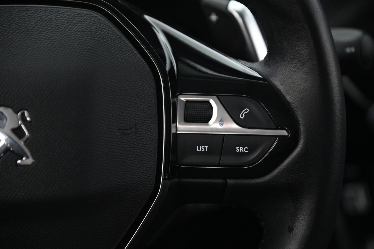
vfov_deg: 11.4
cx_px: 187
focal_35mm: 120
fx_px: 1246
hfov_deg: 17.1
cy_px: 124
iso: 2000
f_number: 4
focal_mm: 120
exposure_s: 1/15
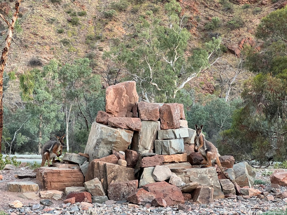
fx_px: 638
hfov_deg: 25.3
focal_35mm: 77
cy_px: 108
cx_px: 144
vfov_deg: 19.1
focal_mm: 9
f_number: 2.8
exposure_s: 1/83
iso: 200
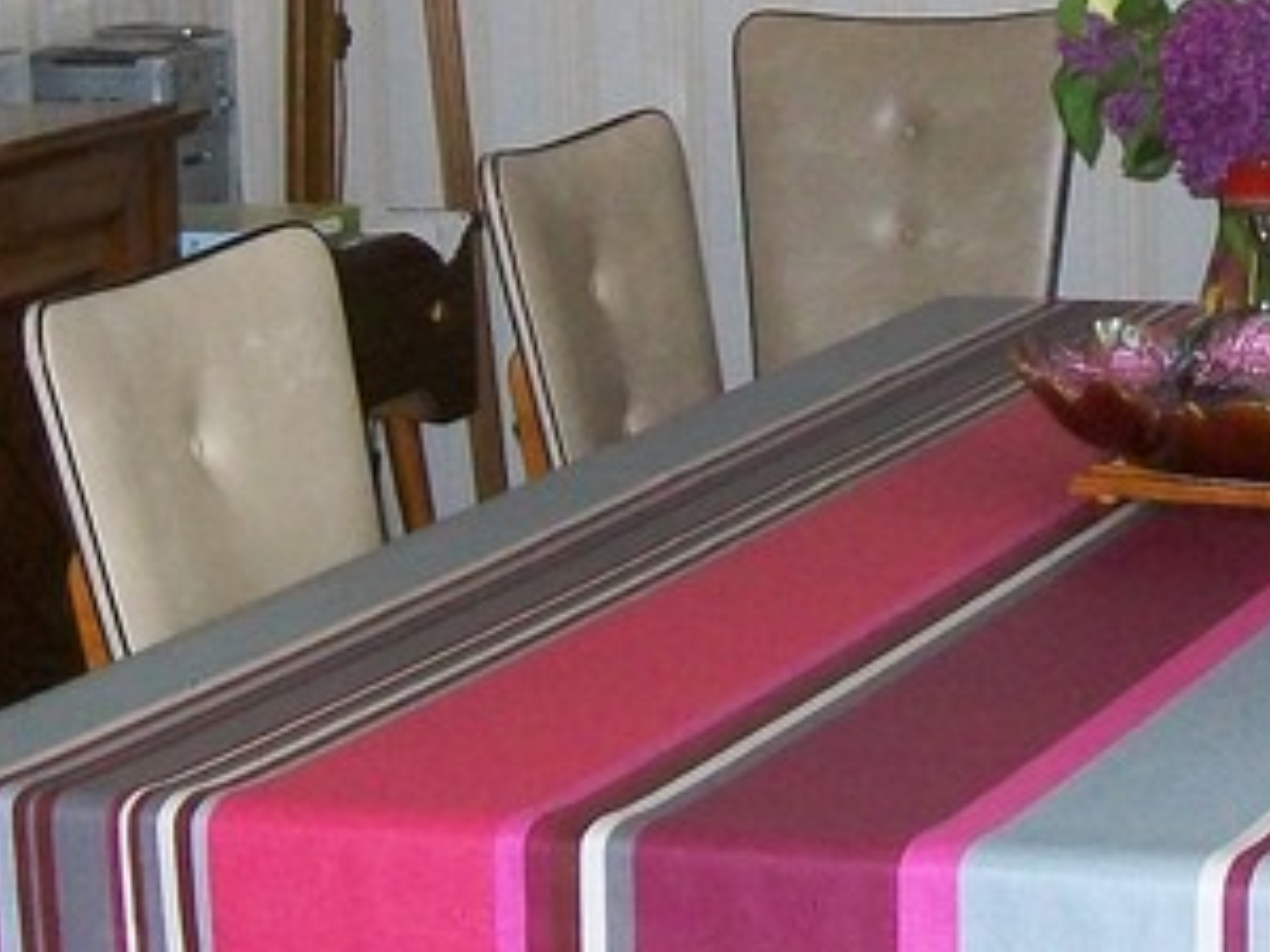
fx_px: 4072
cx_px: 897
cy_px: 391
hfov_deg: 17.7
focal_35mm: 111
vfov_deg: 13.3
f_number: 2.7
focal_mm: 6.1
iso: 160
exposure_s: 1/60
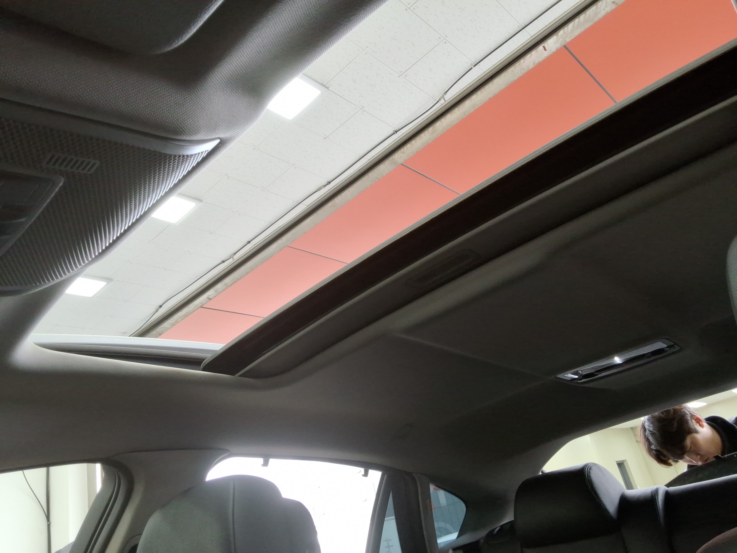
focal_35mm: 28
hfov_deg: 63.4
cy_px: 276
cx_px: 368
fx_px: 596
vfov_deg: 49.7
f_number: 1.9
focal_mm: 2.91
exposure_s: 1/60
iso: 44
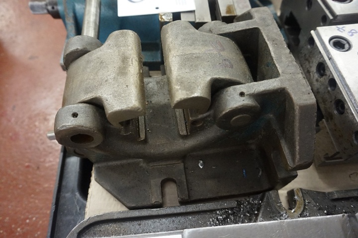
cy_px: 119
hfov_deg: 73.7
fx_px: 239
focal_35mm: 24
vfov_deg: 53.1
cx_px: 179
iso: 2500
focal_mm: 16
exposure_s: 1/60
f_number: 3.5
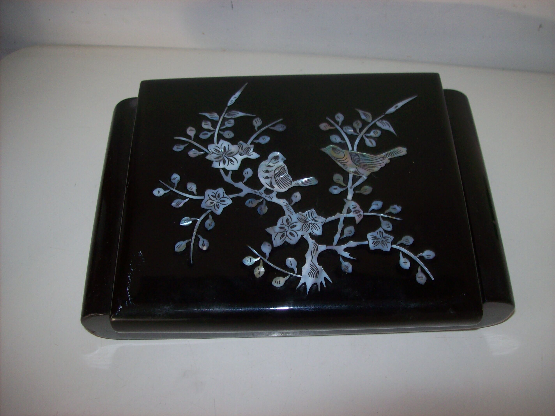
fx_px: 577
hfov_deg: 51.4
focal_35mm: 36
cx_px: 278
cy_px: 208
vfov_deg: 39.6
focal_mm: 6
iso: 80
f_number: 2.7
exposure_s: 1/64
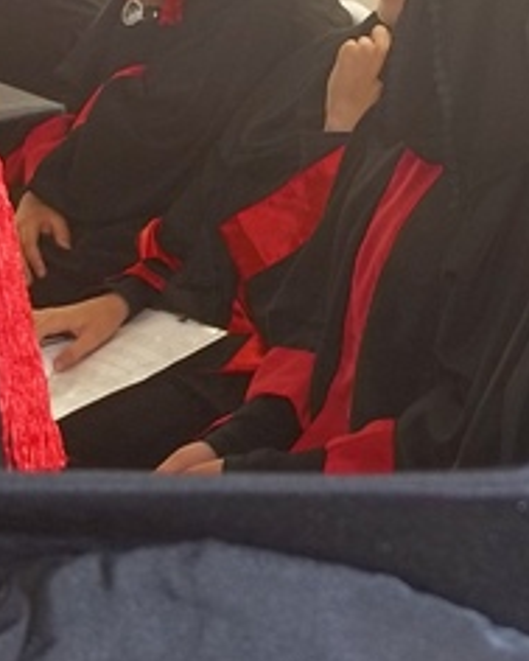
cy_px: 263
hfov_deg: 12.9
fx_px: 2327
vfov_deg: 16.1
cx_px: 367
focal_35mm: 119
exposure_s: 1/30
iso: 64
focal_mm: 6.5
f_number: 3.1
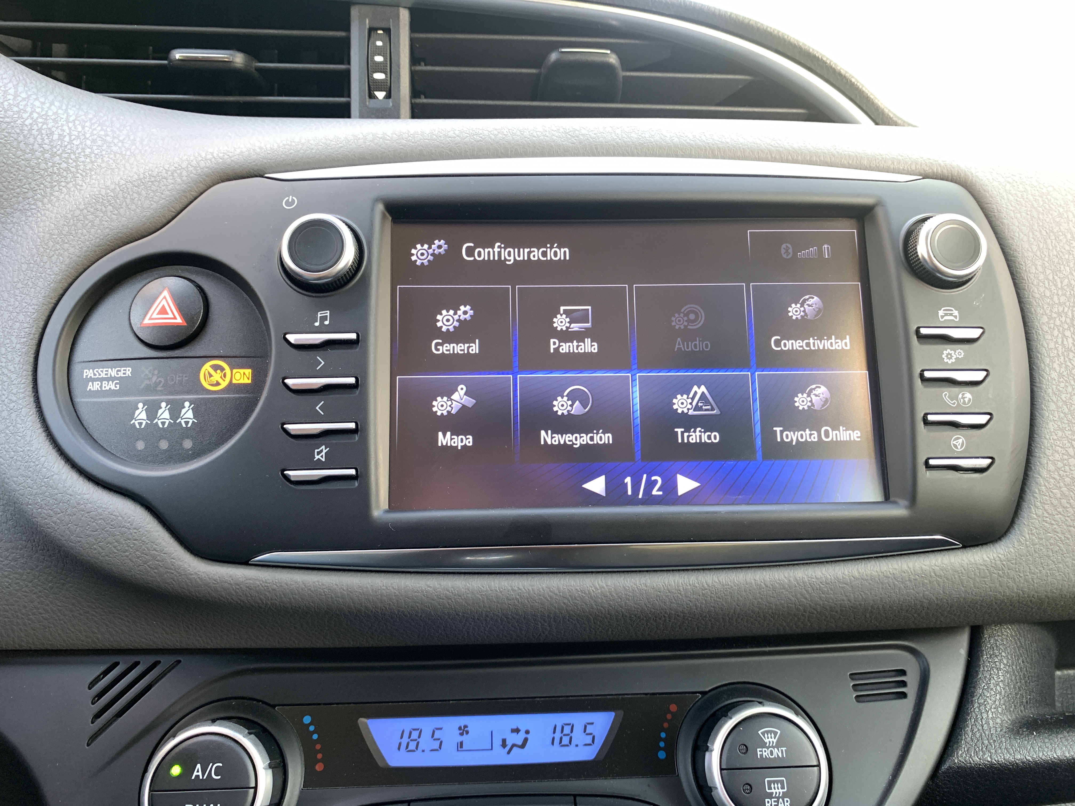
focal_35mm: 26
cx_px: 538
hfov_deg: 67.3
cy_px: 403
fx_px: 807
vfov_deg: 53.1
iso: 125
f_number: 1.8
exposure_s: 1/60
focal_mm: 4.25
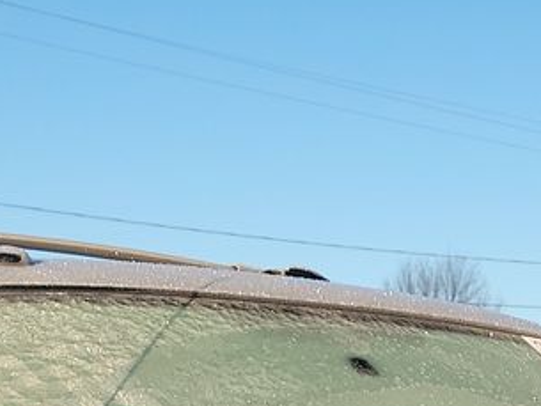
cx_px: 557
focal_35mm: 126
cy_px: 1014
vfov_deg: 10.1
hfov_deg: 15.3
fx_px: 1970
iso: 50
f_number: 1.8
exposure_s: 1/403
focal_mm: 6.7
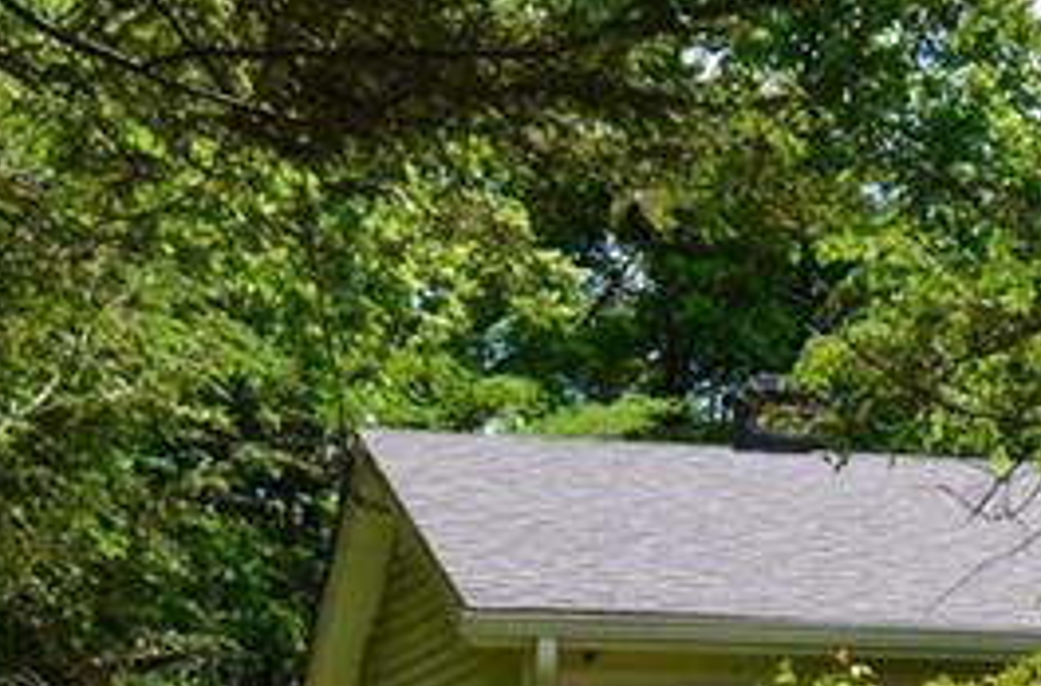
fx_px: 2851
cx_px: 1739
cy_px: 1074
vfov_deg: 12.9
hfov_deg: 17.6
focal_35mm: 99
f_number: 11
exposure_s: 1/125
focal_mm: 17
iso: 200
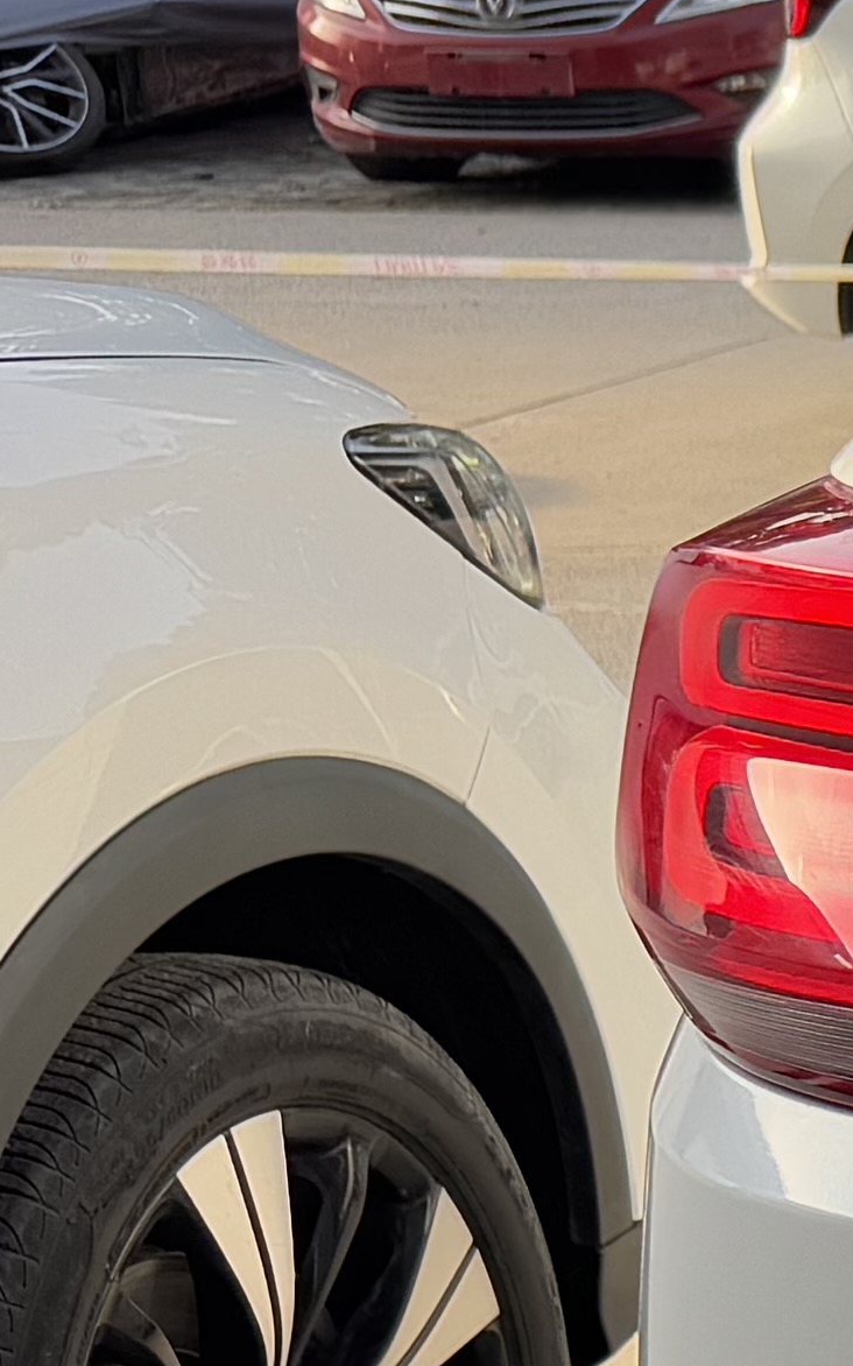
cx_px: 3217
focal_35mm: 124
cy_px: 963
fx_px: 4614
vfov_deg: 16.8
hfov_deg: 7.8
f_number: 1.78
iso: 80
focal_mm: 6.76
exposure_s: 1/739
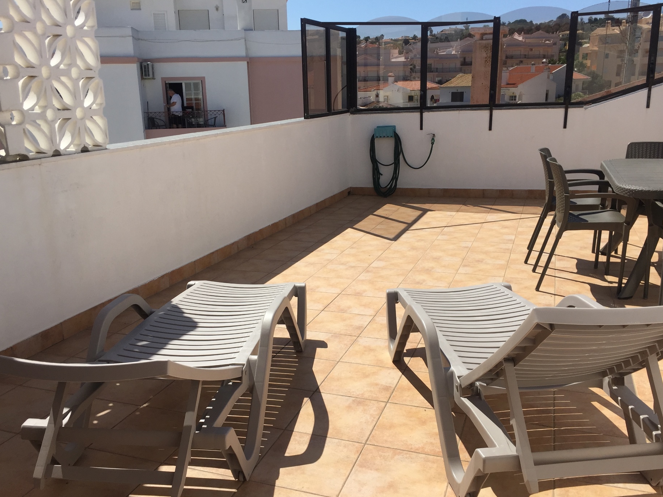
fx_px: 594
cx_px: 328
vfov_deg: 45.4
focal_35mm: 31
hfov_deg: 58.4
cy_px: 265
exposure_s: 1/3049
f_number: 2.2
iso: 32
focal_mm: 4.15
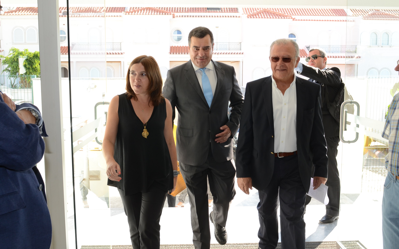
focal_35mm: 37
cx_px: 198
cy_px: 124
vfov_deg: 34.4
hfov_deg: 52.7
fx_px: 402
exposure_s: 1/200
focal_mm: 24
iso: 500
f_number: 7.1
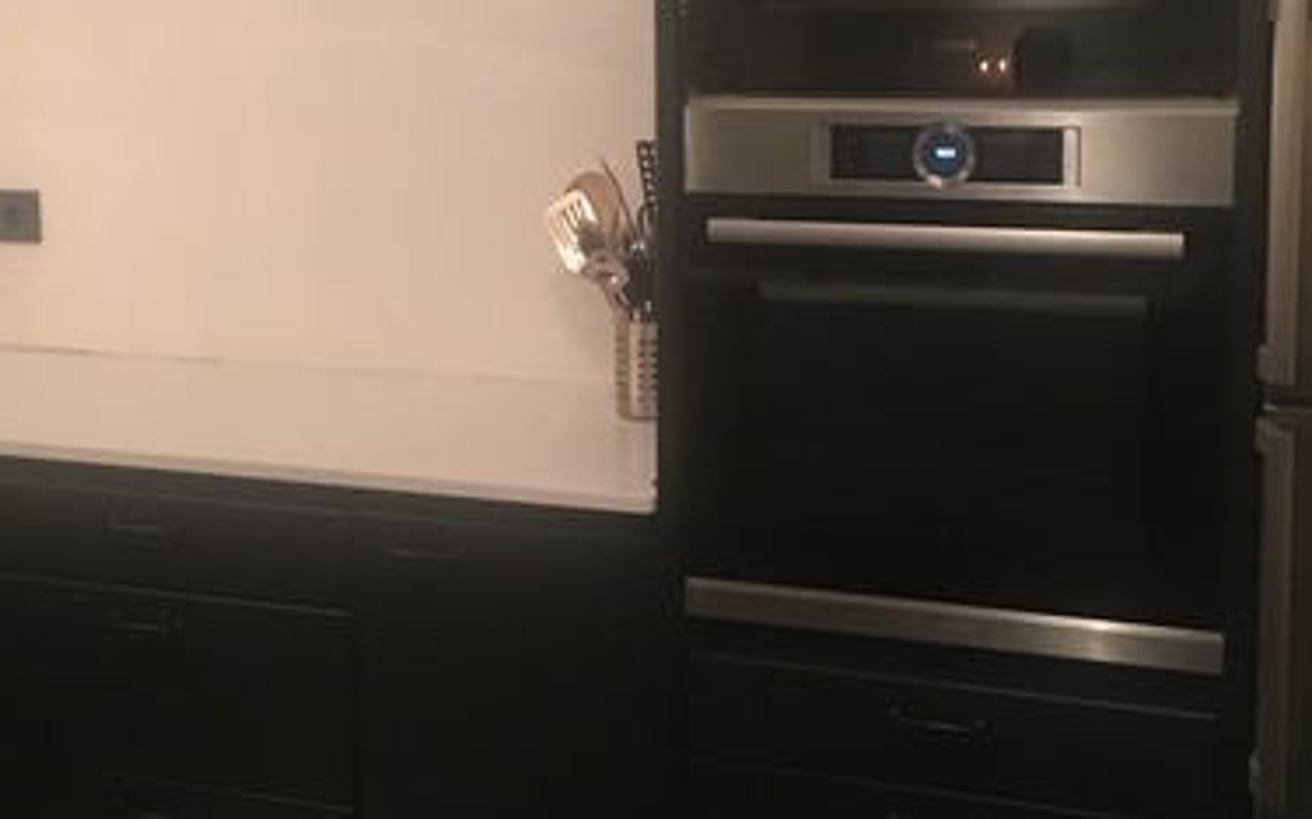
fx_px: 2252
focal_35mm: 63
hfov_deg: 32.3
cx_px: 493
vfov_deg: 20.5
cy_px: 273
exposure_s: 1/4
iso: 100
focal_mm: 4.15
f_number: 2.2
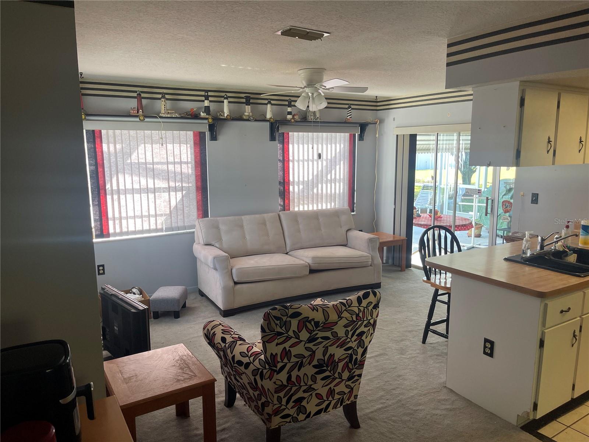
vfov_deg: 54.9
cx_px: 294
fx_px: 425
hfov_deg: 69.4
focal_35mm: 25
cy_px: 221
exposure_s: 1/120
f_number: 1.6
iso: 100
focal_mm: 5.1
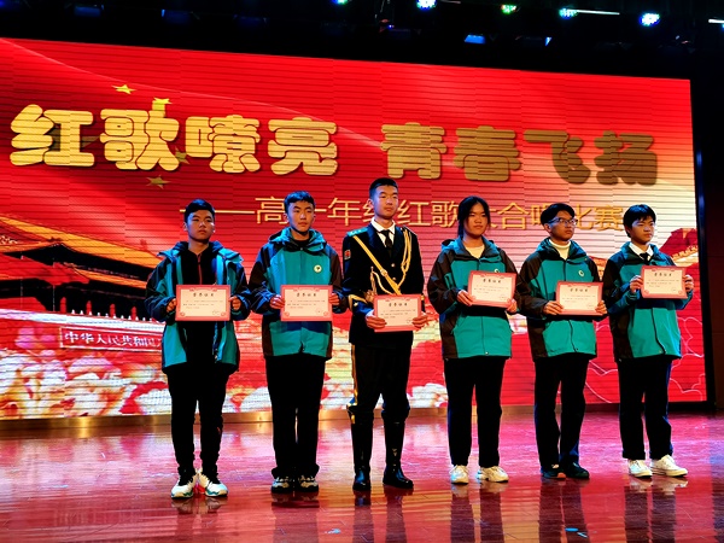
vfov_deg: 36.0
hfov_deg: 46.8
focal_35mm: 40
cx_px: 362
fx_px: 837
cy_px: 272
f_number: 1.8
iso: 125
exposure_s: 1/100
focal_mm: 5.58
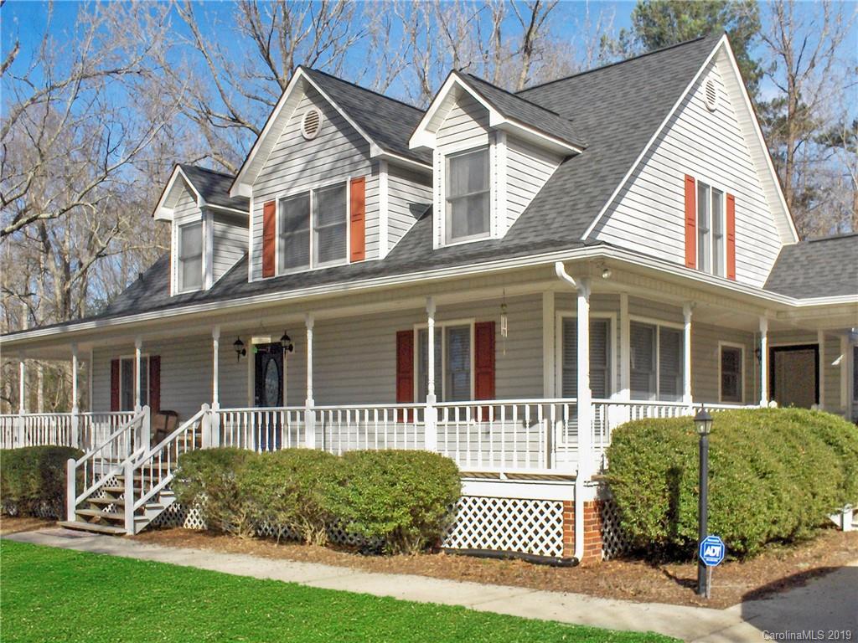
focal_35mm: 37
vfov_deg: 38.7
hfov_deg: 50.1
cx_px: 429
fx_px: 917
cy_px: 322
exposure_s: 1/400
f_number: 6.5
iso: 100
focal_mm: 6.11
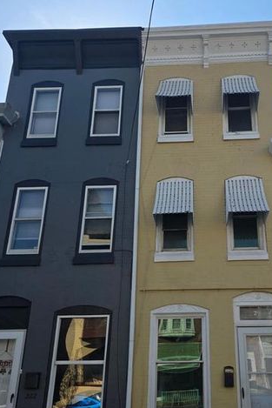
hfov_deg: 38.2
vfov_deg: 55.6
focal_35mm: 34
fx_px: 385
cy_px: 234
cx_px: 193
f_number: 1.7
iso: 80
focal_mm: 6.3
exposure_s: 1/4434
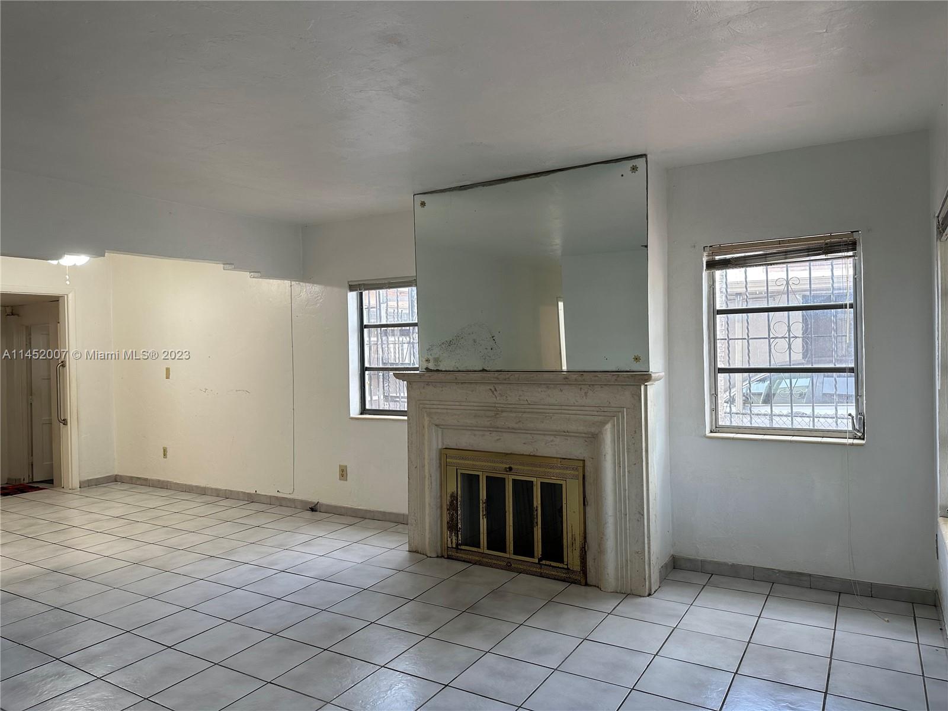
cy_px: 356
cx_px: 474
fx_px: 657
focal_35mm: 24
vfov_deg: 56.8
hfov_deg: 71.6
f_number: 1.78
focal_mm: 6.86
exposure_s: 1/120
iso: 125
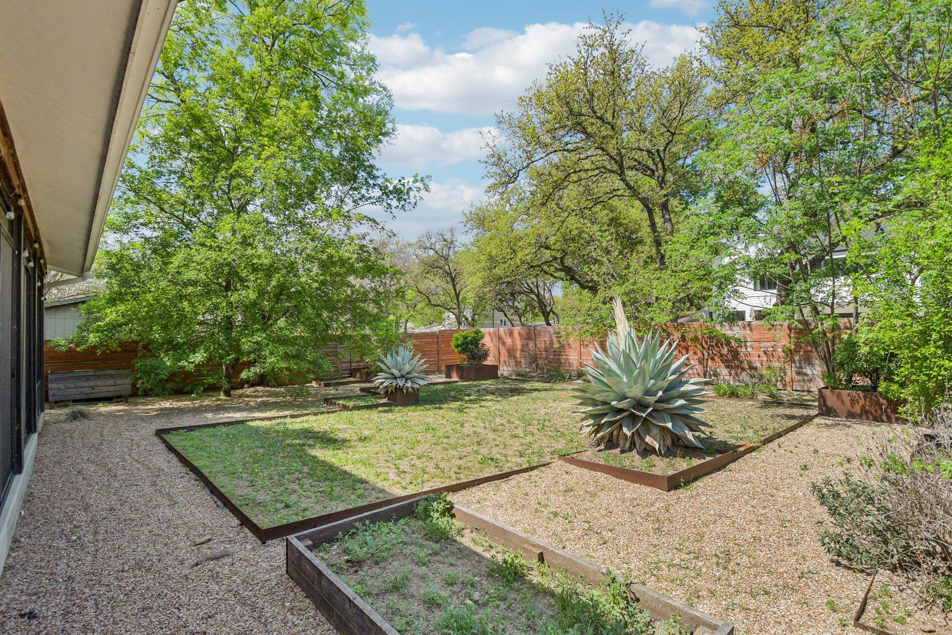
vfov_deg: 73.7
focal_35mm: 16
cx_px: 494
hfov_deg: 96.7
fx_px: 423
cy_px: 321
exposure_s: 1/500
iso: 400
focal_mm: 10
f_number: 8
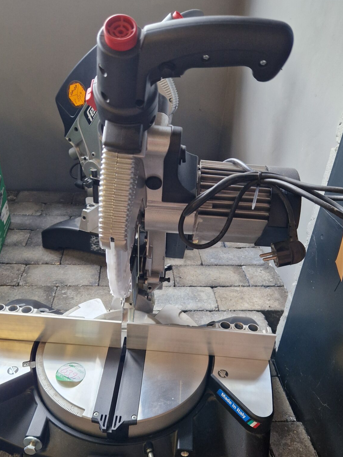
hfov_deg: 48.2
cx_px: 157
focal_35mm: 29
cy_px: 255
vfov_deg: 61.5
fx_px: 383
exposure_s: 1/180
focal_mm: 5.4
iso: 200
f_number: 1.8
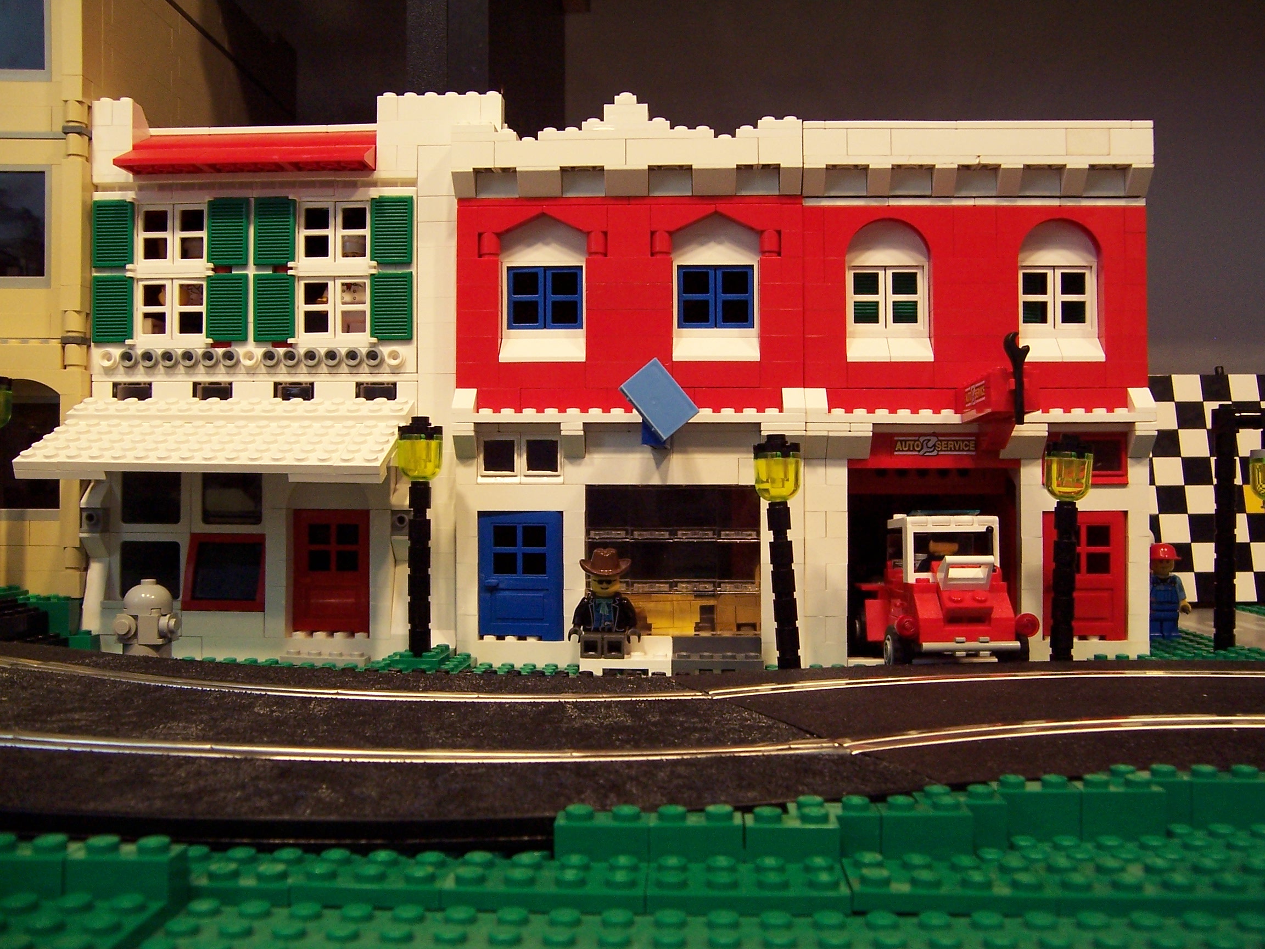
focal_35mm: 33
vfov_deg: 42.9
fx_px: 1206
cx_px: 632
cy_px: 474
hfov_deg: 55.4
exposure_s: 1/20
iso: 140
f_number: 3.4
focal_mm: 5.5
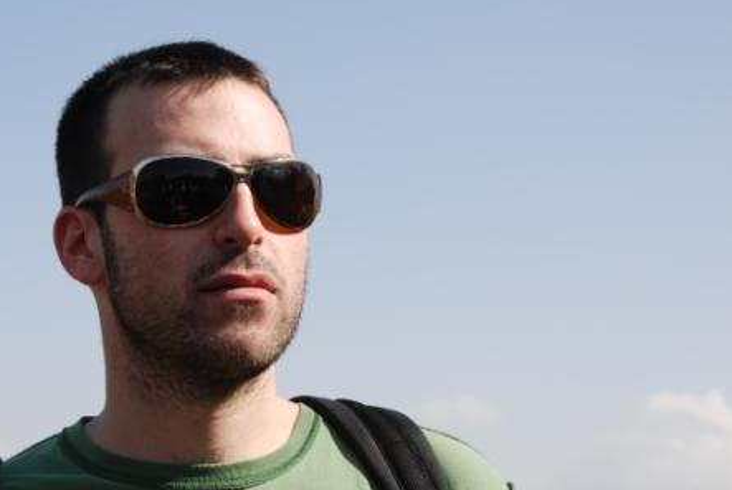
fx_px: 2118
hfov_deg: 19.6
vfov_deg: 13.2
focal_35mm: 104
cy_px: 212
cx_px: 250
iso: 100
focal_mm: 48
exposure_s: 1/250
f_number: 8
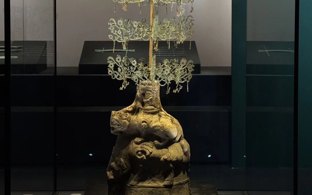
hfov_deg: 30.2
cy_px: 38
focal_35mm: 68
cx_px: 156
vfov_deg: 18.9
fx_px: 578
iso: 125
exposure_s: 1/60
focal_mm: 6.76
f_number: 1.78
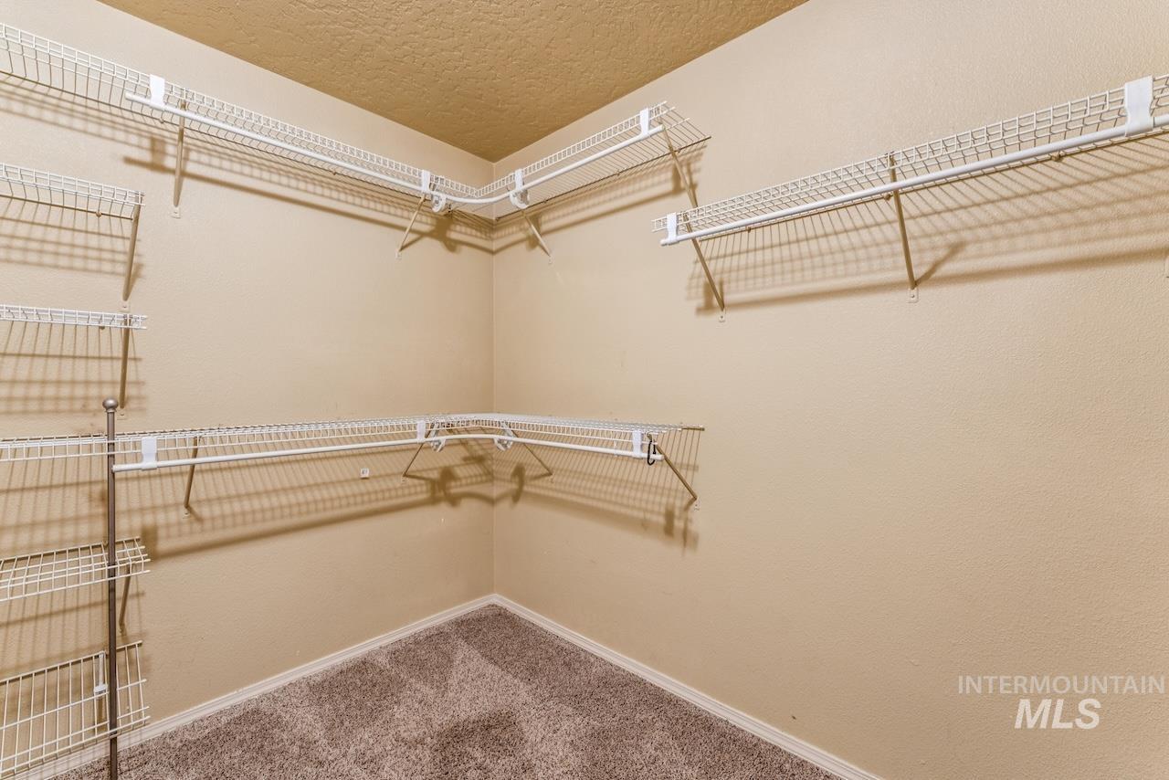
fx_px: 494
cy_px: 390
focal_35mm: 15
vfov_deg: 76.6
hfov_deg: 99.6
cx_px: 584
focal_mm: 15.2
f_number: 13
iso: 400
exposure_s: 1.6
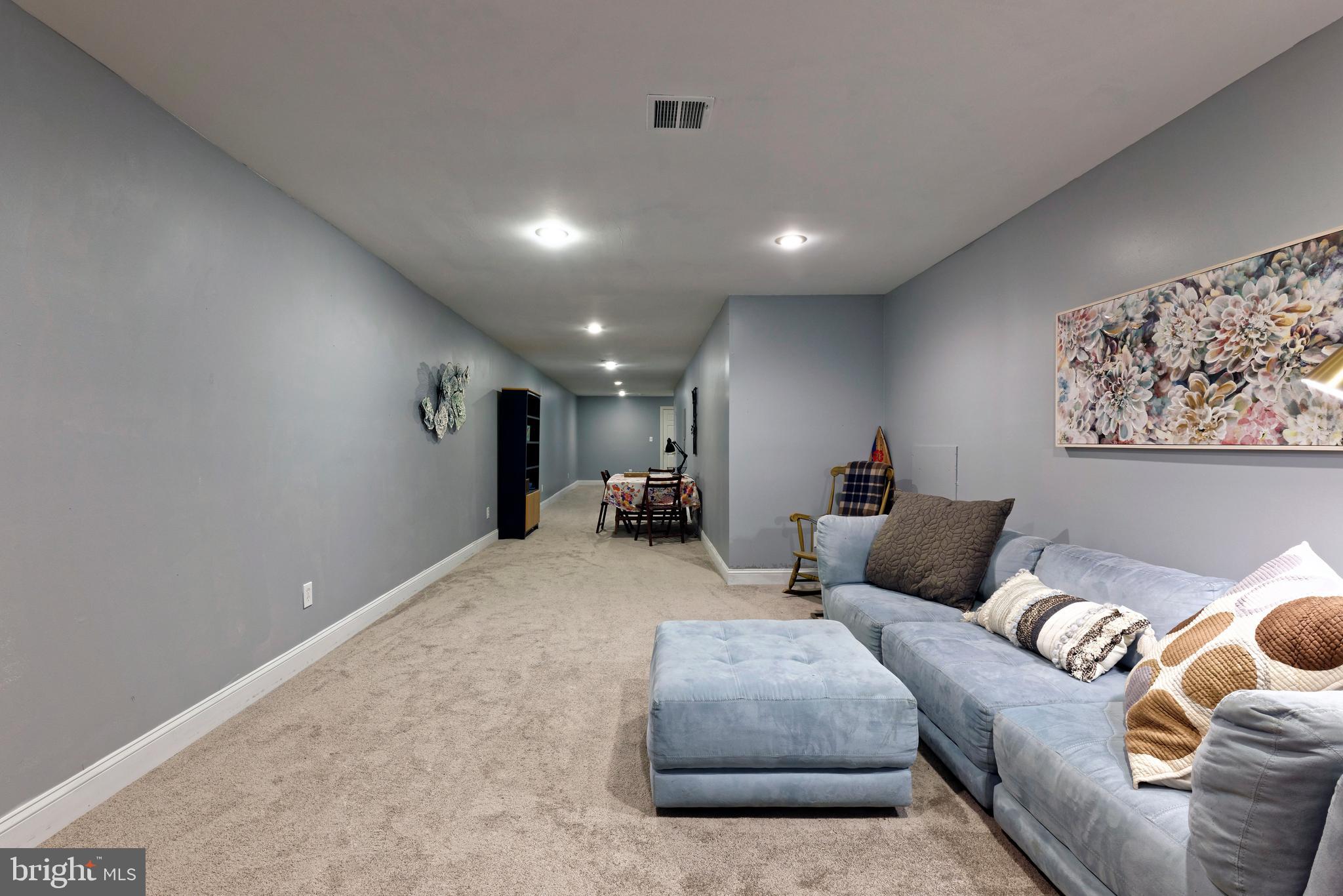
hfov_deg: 96.7
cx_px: 672
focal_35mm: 16
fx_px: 597
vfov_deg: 73.8
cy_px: 448
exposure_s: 1
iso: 320
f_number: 11
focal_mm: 16
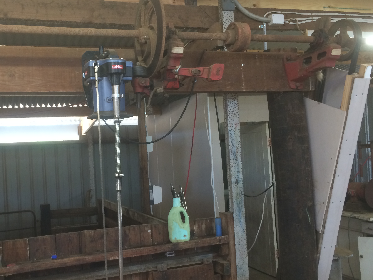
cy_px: 138
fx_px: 442
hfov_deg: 45.2
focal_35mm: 41
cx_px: 132
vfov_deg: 35.1
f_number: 2.2
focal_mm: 4.12
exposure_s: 1/30
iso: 125
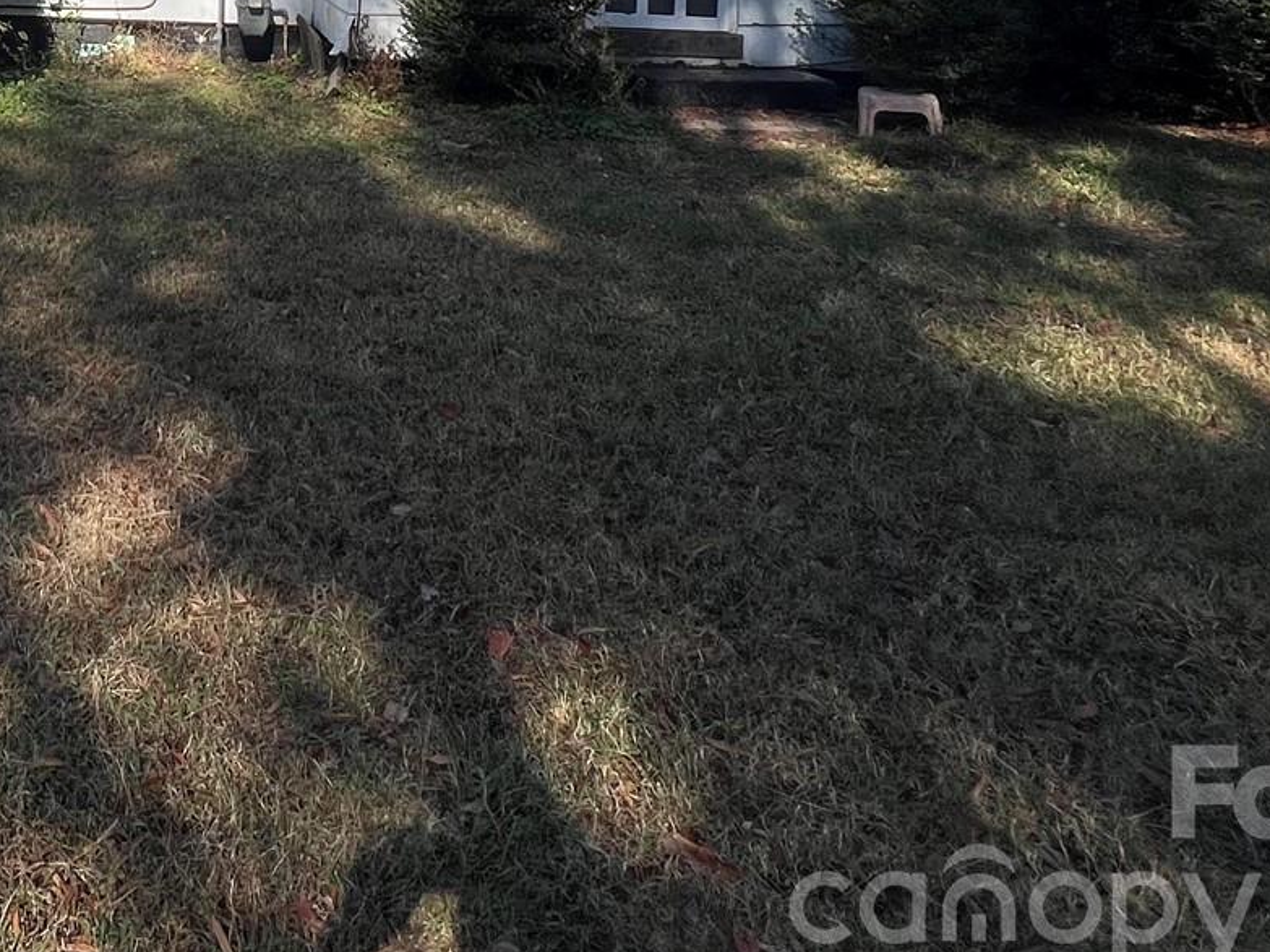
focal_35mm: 34
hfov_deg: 46.6
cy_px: -196
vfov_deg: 33.7
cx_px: 45
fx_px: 1247
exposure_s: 1/1155
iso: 32
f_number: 1.8
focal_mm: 1.57
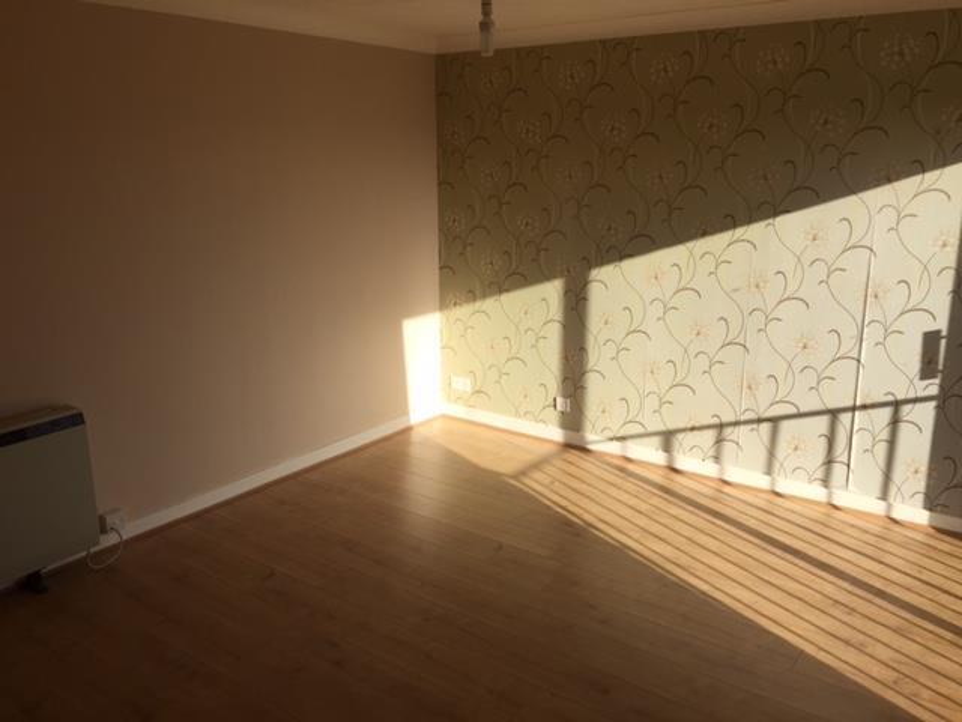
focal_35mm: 29
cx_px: 481
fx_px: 806
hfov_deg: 61.7
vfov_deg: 48.2
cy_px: 361
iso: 32
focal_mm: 4.15
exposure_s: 1/1319
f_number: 2.2
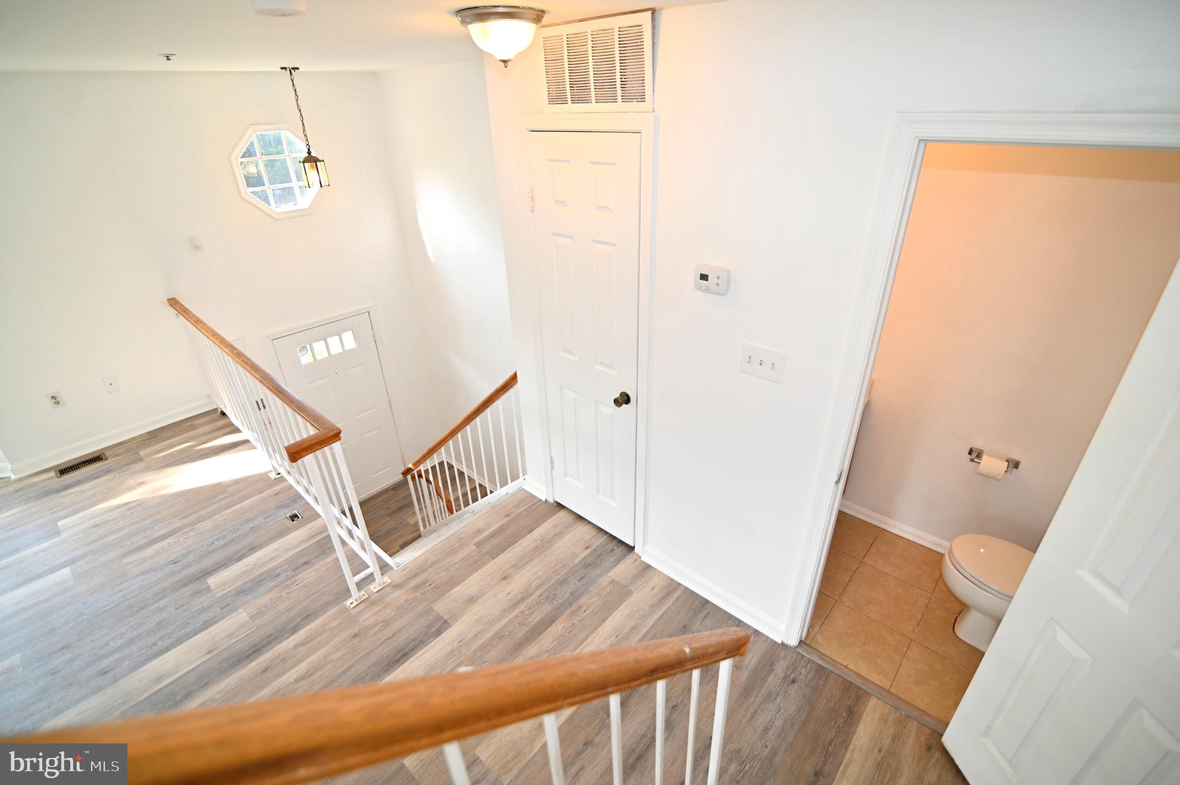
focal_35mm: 16
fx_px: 524
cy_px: 392
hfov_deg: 96.8
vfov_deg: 73.7
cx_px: 590
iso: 100
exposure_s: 1/100
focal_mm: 16
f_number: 2.8
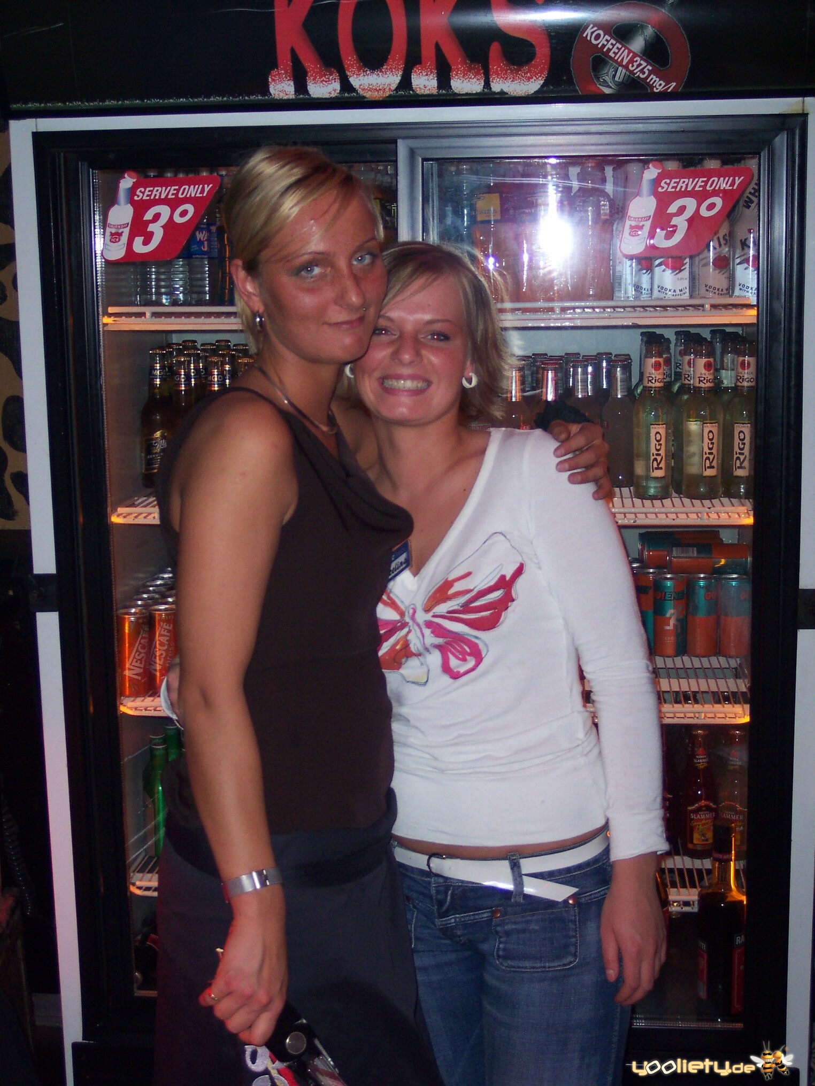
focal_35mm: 51
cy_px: 543
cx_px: 408
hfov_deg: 28.6
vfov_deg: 37.5
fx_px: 1601
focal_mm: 10.7
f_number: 3.4
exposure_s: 1/30
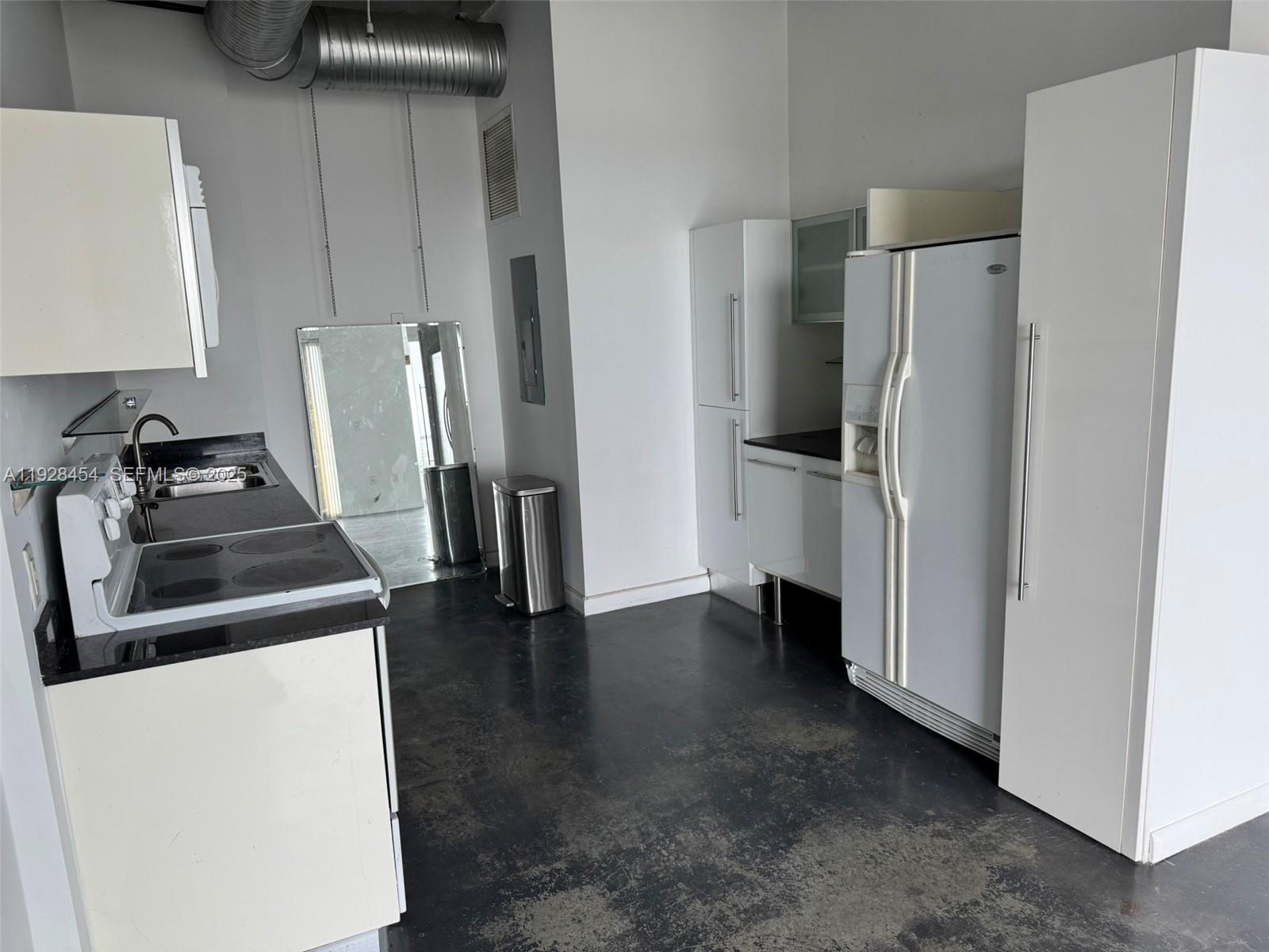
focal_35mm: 24
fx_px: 880
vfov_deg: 56.8
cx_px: 634
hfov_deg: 71.6
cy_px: 476
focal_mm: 6.76
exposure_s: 1/121
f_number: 1.78
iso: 160
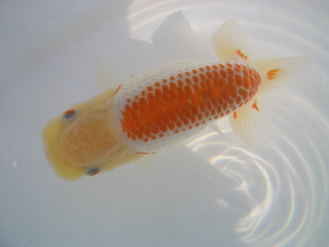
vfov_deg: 40.7
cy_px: 124
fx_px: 333
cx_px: 164
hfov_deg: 52.6
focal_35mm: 35
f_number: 4.3
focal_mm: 5.8
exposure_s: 1/640
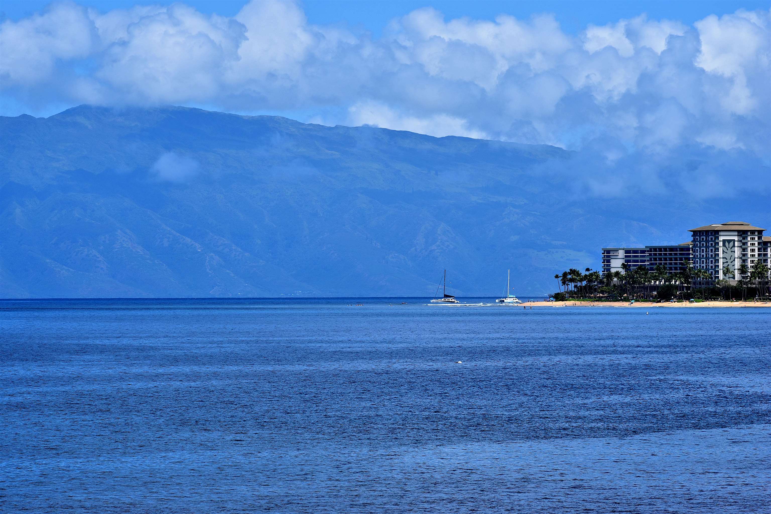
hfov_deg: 8.6
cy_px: 257
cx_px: 386
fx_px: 5141
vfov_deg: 5.7
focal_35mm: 240
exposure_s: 1/200
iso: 100
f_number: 13
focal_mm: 240
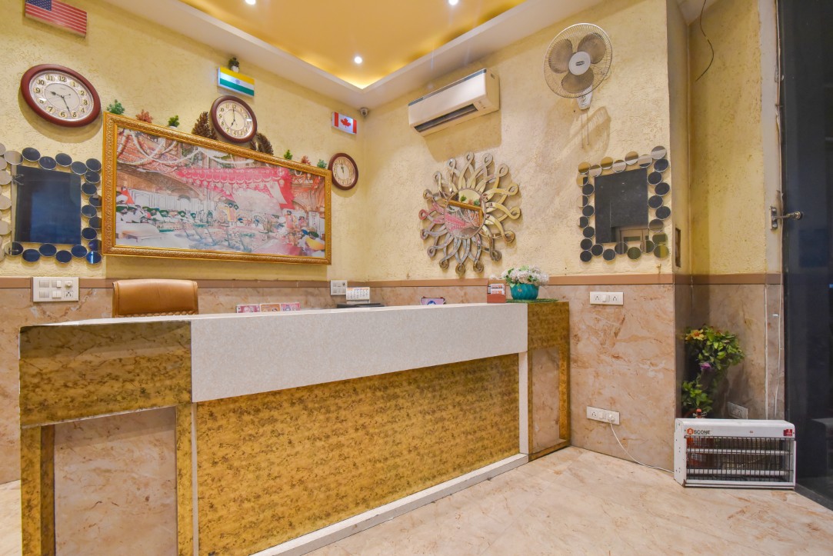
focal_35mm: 16
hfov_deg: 96.7
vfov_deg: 73.8
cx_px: 416
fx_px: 370
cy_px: 278
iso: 2500
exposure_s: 1/50
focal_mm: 16
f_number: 8
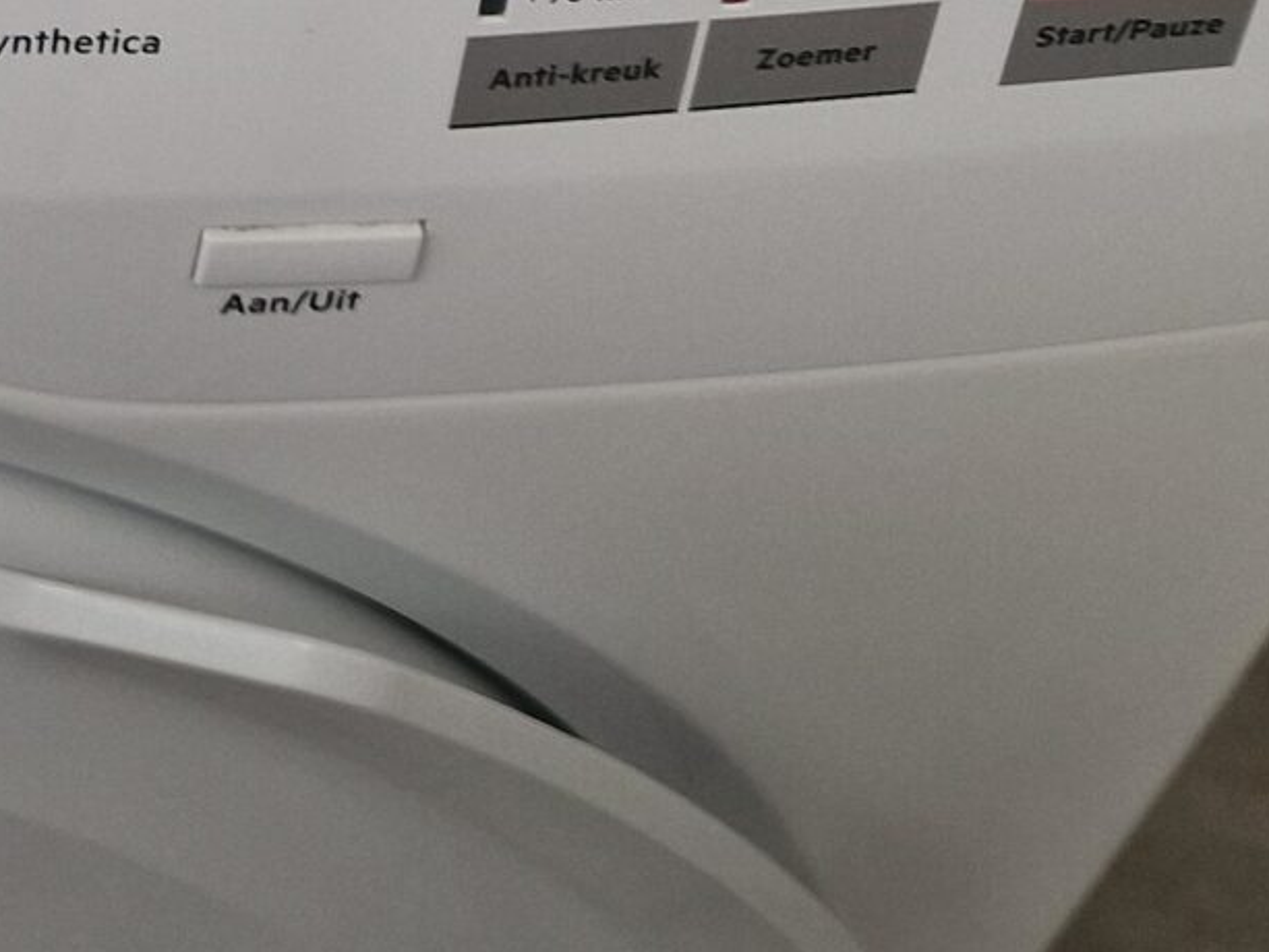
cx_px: -772
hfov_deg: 17.7
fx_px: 3520
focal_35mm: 96
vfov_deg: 14.6
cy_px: -366
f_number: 1.8
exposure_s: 1/100
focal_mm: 6.4
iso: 64
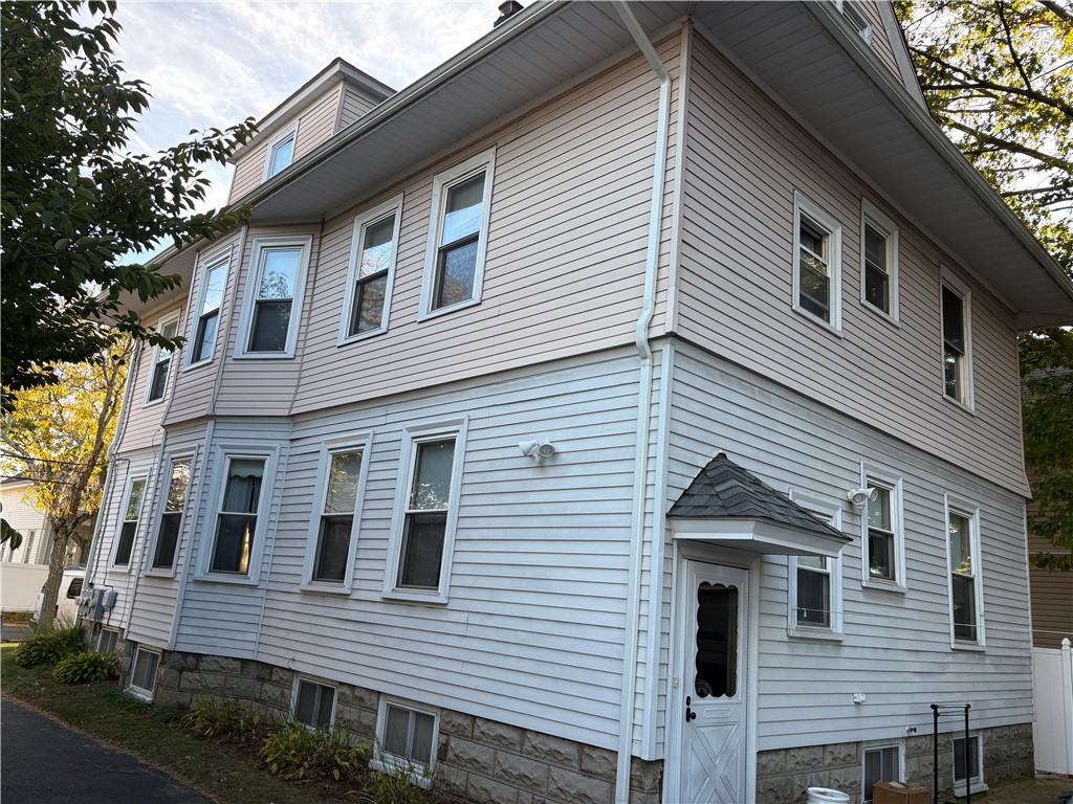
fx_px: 806
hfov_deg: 67.3
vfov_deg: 53.1
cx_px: 536
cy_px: 402
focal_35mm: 26
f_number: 1.6
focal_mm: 5.96
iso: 64
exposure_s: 1/386
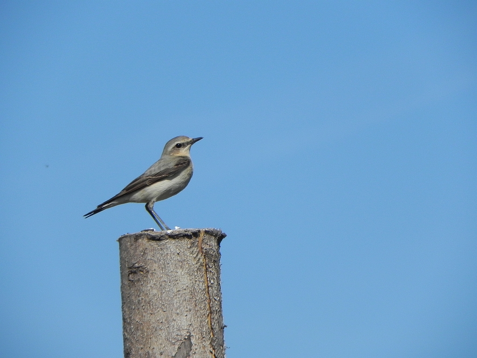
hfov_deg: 2.9
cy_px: 179
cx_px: 238
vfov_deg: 2.2
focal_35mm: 678
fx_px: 9343
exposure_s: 1/635
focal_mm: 120
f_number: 8
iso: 160
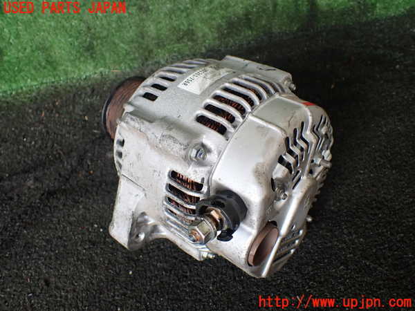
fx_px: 360
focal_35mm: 30
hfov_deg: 60.0
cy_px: 156
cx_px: 208
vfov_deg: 46.8
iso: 250
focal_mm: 5.4
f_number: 2.3
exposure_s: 1/125
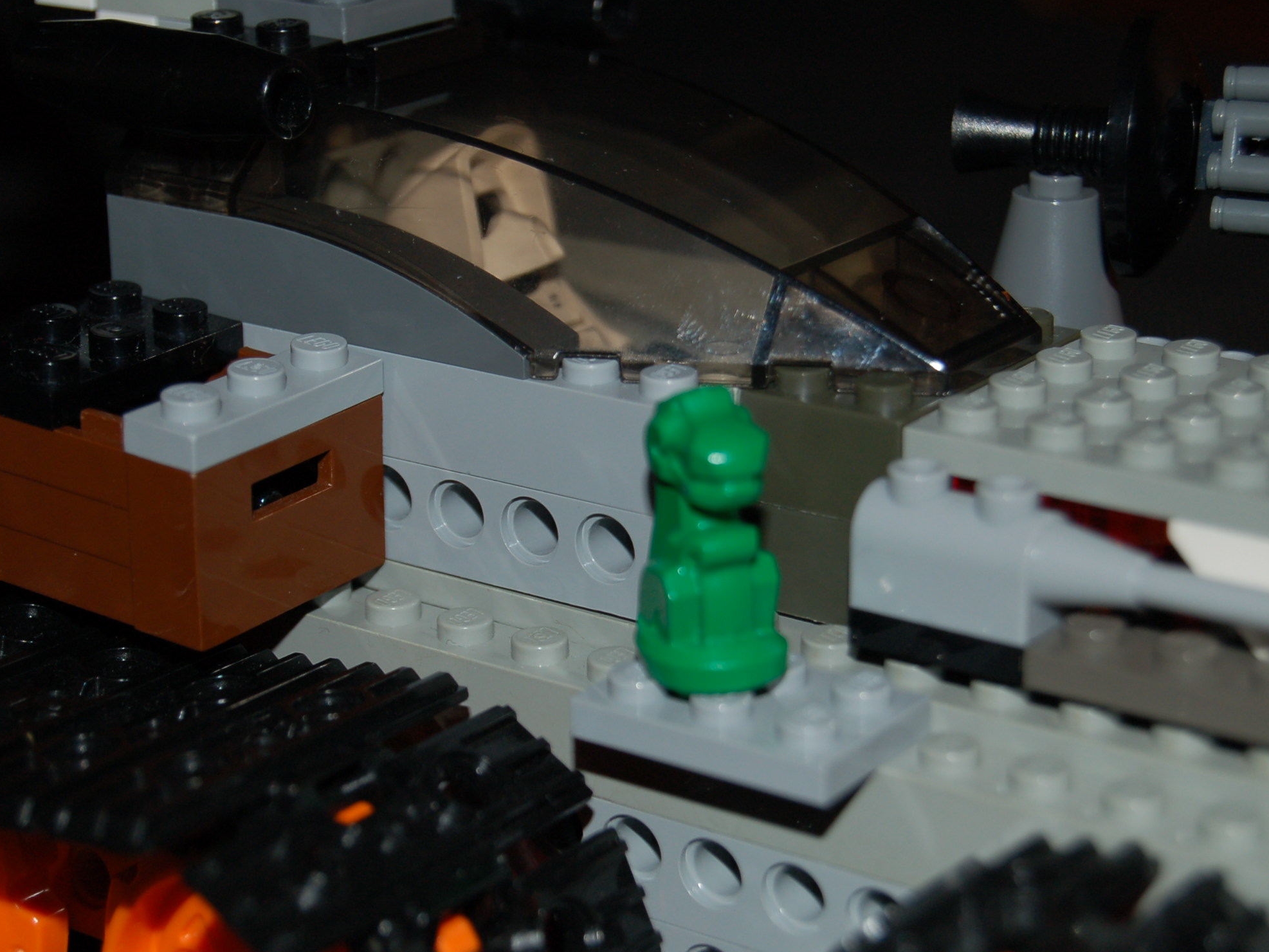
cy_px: 480
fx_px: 3320
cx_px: 690
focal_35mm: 91
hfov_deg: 21.6
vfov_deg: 16.3
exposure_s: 1/60
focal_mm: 55
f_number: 5.6
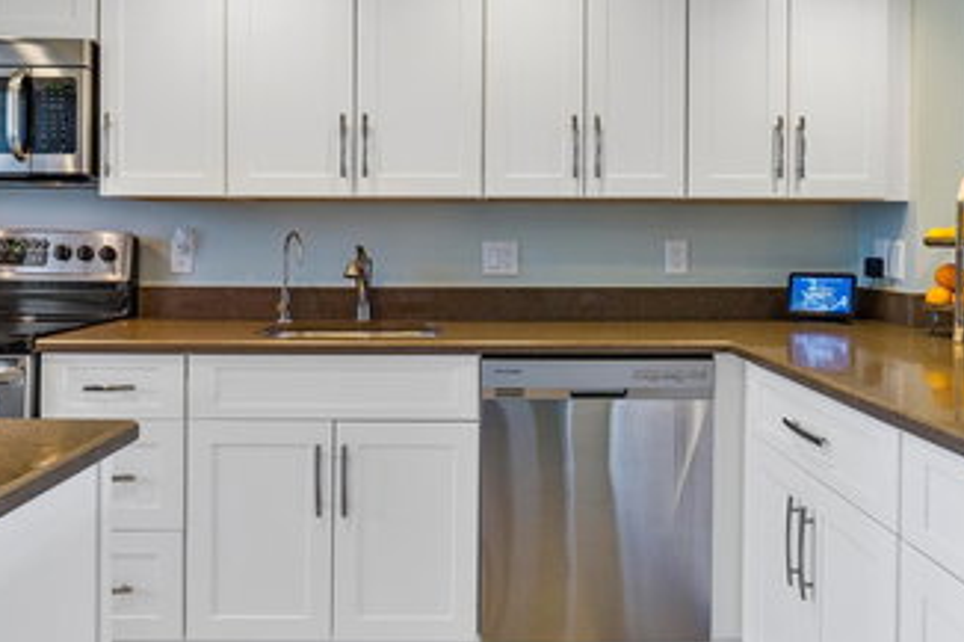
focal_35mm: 29
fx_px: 769
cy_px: 249
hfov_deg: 64.2
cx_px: 482
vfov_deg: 45.0
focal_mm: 13
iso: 250
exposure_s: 1/125
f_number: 7.1
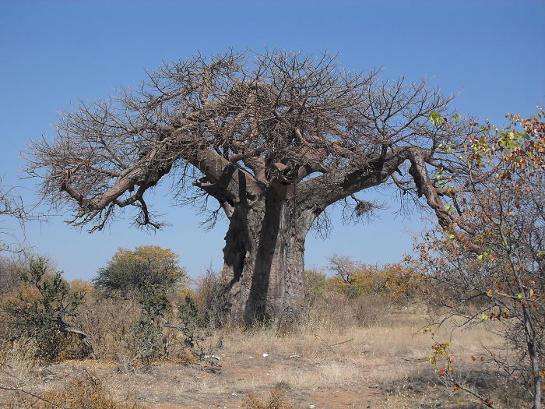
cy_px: 204
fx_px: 598
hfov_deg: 49.0
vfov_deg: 37.7
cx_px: 272
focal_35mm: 38
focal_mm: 6.3
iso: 80
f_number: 8.3
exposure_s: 1/180
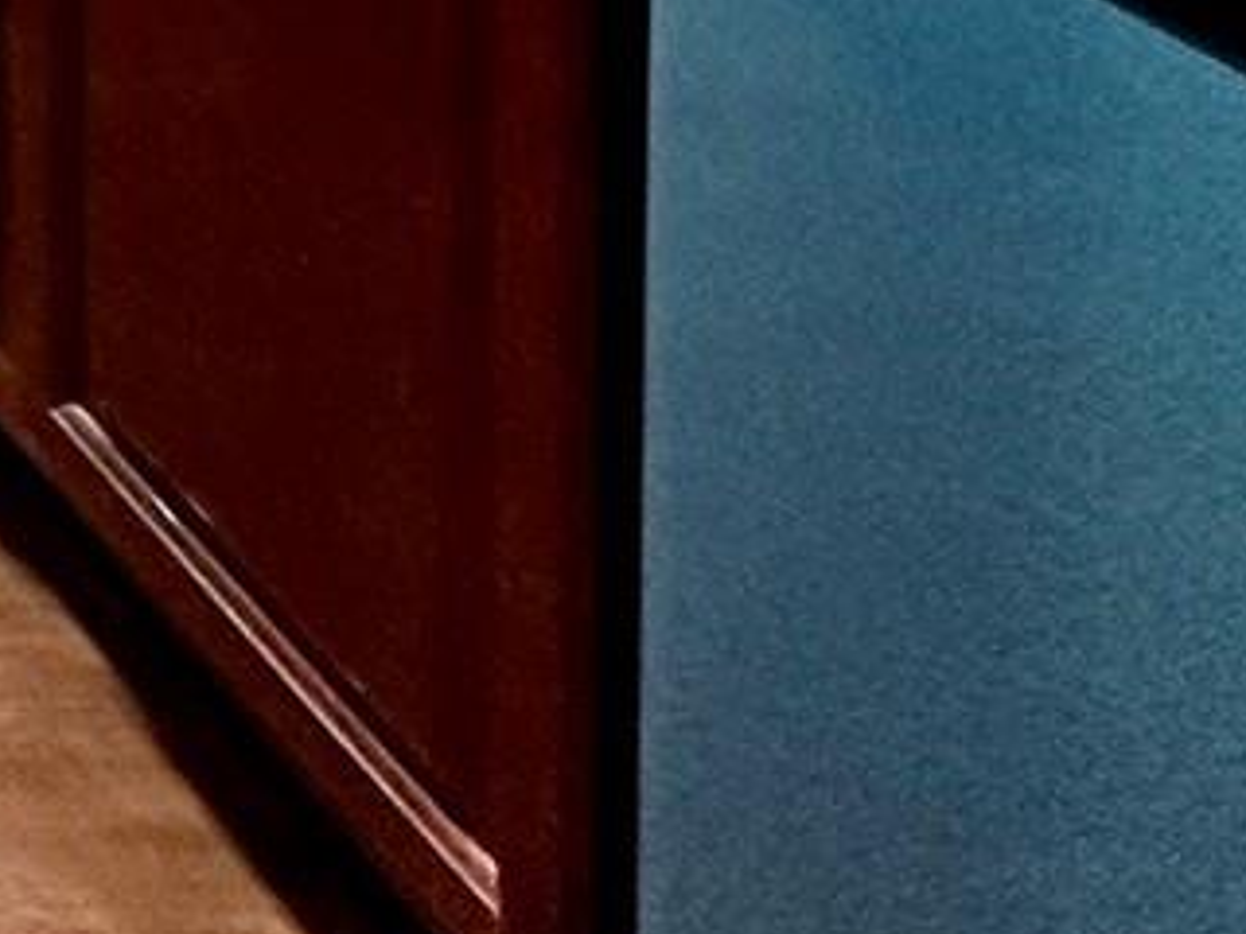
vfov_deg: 14.4
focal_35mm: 70
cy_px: -1280
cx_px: -1468
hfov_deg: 16.9
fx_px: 2520
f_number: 2.2
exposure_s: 1/60
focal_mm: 2.22
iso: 200
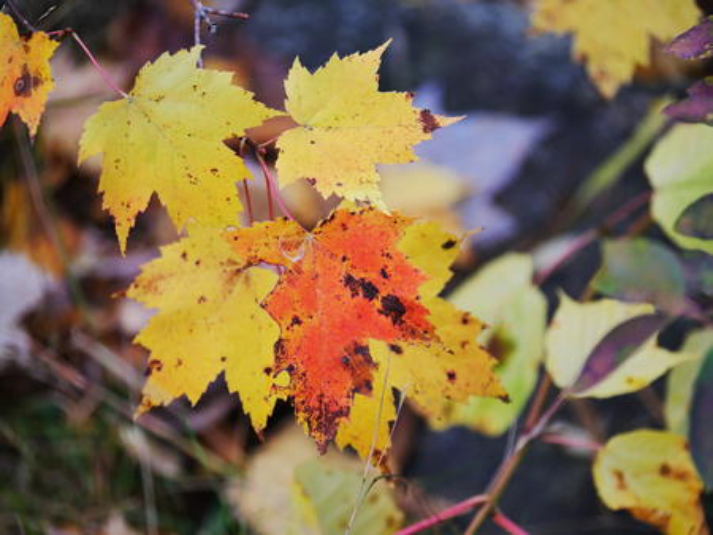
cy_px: 268
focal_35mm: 200
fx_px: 4122
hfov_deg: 9.9
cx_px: 356
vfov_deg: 7.4
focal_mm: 100
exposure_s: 1/250
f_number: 4
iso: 500
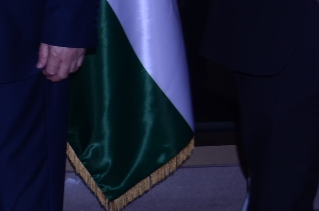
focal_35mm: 167
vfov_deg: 7.9
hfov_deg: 11.4
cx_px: -255
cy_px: -189
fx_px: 1477
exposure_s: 1/200
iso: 125
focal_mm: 24
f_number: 4.5
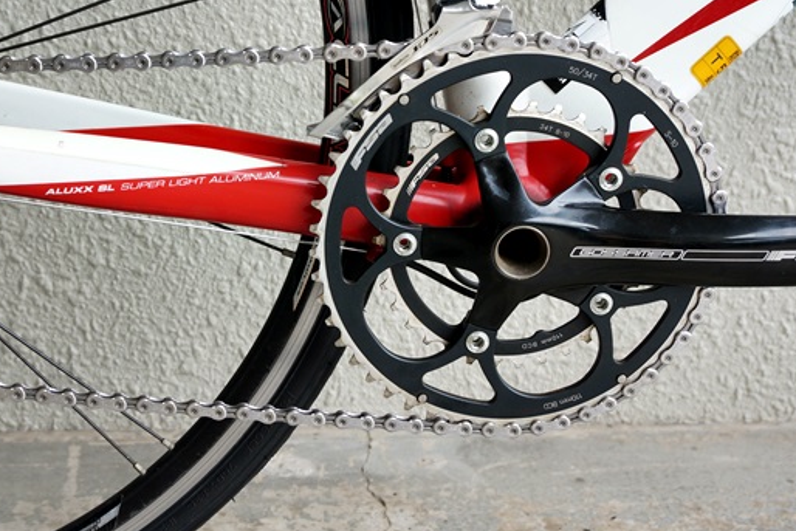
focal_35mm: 63
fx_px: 1393
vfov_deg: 21.6
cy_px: 238
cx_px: 252
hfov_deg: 31.6
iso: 100
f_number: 4.5
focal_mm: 24
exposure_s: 1/60
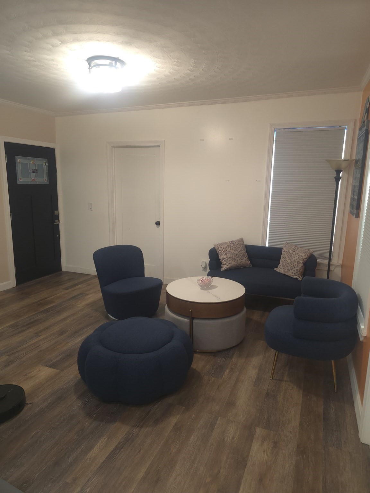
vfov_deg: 73.9
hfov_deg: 58.9
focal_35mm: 23
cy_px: 246
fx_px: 328
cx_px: 185
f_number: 1.7
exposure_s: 1/60
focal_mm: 6.3
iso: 320
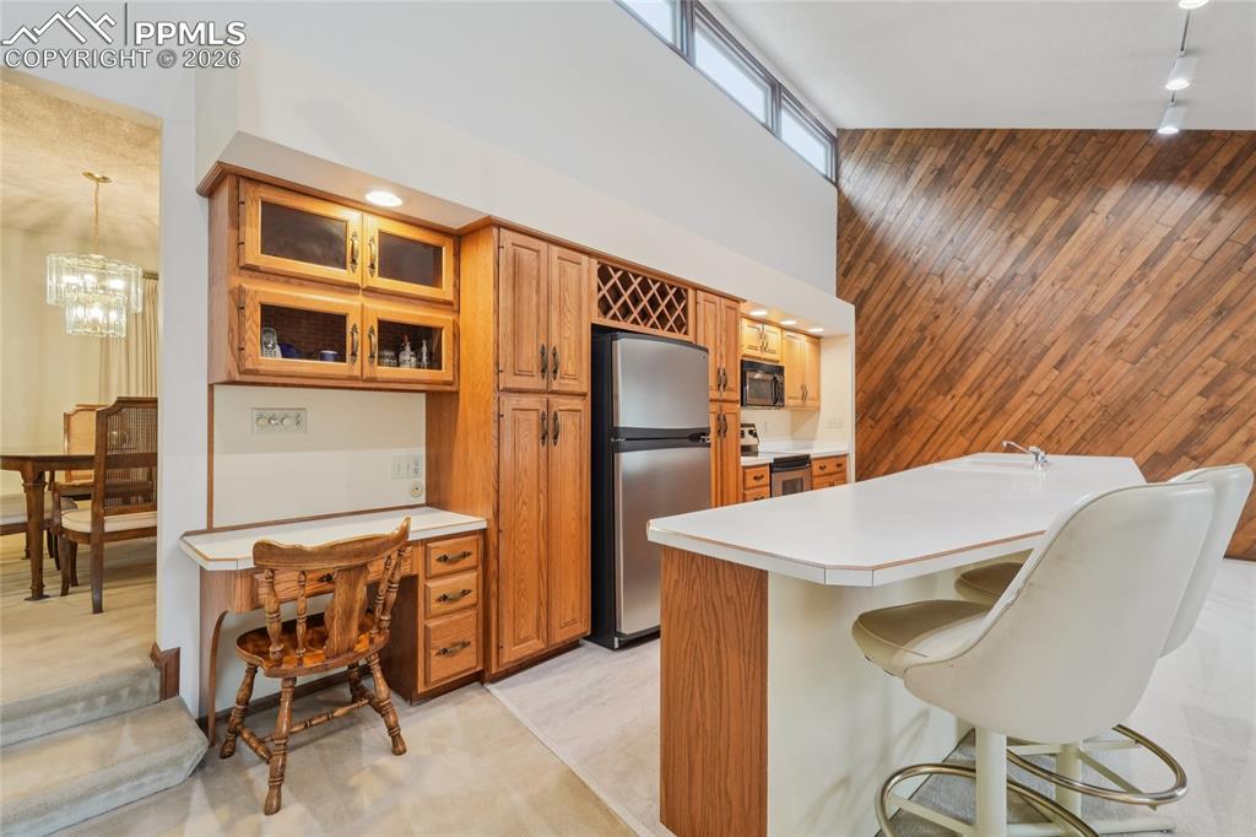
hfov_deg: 100.4
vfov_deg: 77.3
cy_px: 418
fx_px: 523
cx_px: 628
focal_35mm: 15
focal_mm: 10
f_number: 8
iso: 800
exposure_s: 1/5
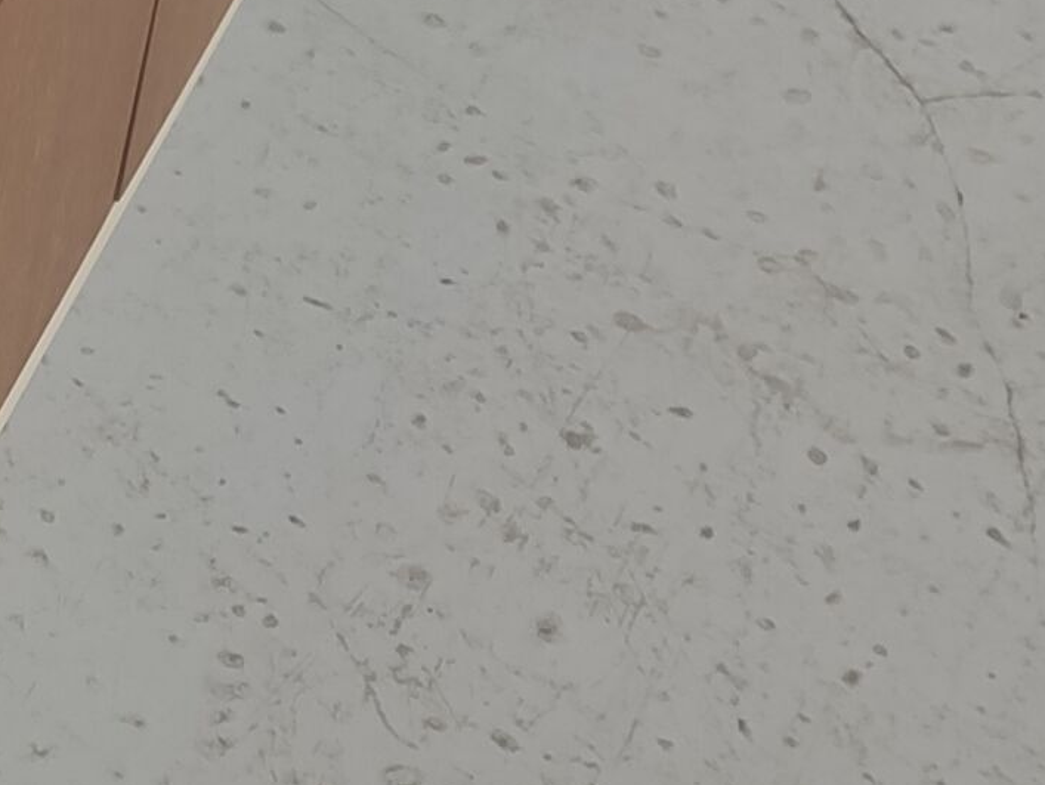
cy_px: -572
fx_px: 4440
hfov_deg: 12.8
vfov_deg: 9.7
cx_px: -501
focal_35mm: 147
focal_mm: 4.75
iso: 132
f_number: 1.75
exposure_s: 1/100
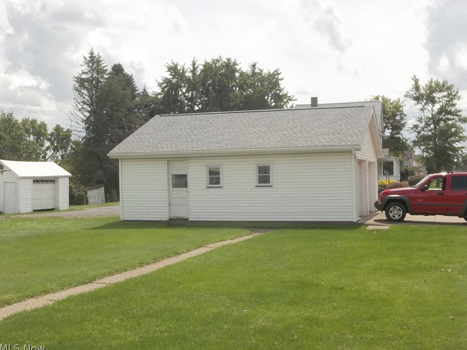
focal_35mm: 47
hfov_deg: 40.4
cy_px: 177
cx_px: 235
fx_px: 634
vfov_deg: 30.9
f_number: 8.8
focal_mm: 8.3
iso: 80
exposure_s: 1/250
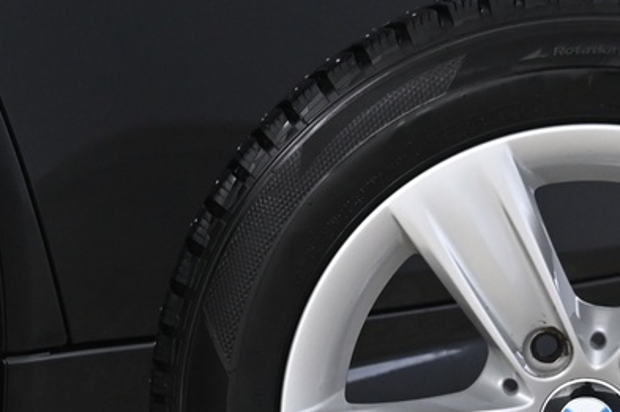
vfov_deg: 7.5
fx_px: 3131
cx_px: 74
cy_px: 376
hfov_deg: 11.2
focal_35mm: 182
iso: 2000
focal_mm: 44
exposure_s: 1/80
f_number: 4
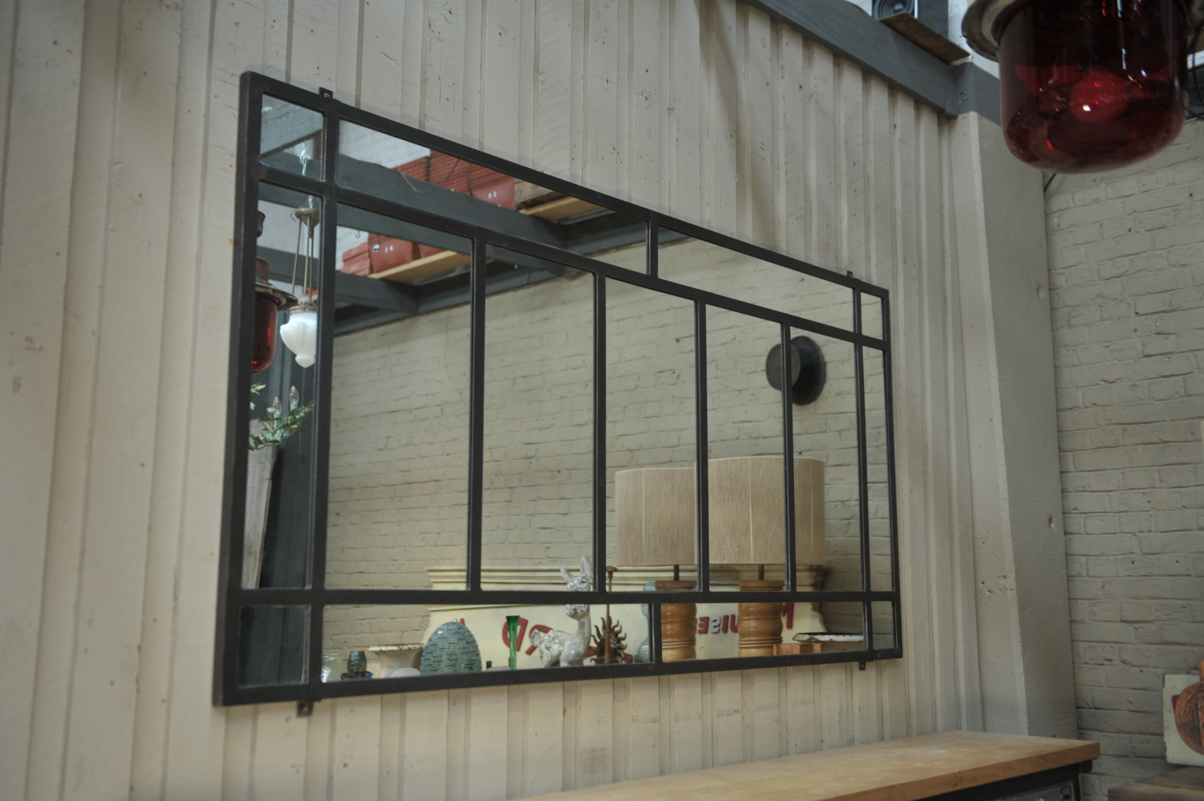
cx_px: 602
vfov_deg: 36.8
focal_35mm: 36
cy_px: 400
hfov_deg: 53.2
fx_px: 1203
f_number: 3.2
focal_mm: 36
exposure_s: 1/50
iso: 200
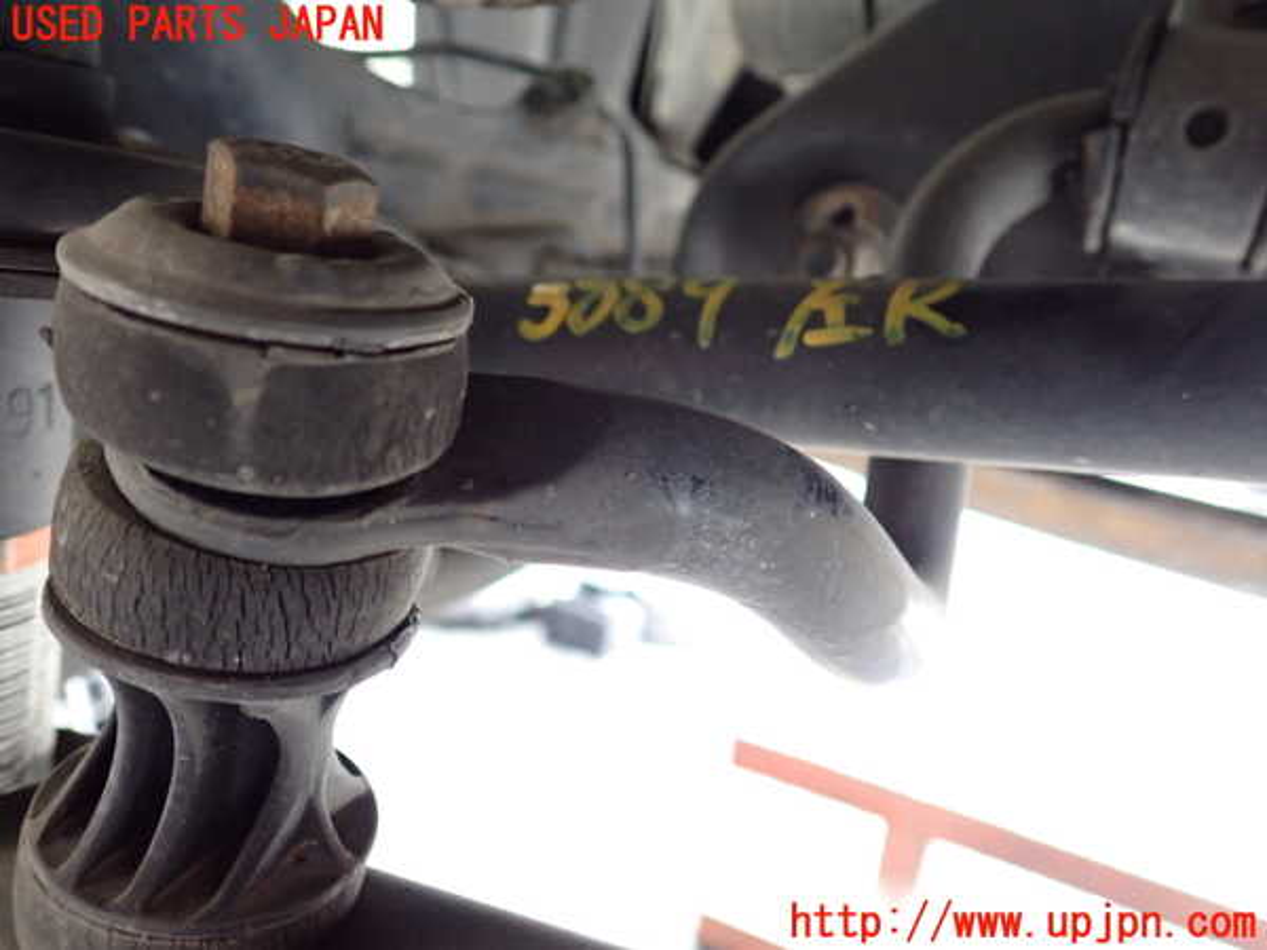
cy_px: 475
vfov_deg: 46.8
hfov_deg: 60.0
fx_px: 1098
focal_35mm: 30
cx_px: 634
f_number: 2.3
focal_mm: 5.4
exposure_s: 1/30
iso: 500
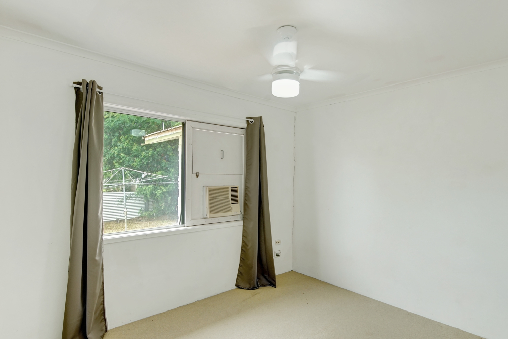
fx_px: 268
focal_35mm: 19
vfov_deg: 64.5
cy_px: 180
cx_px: 262
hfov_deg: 86.9
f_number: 8
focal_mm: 15
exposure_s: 1/15
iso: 800
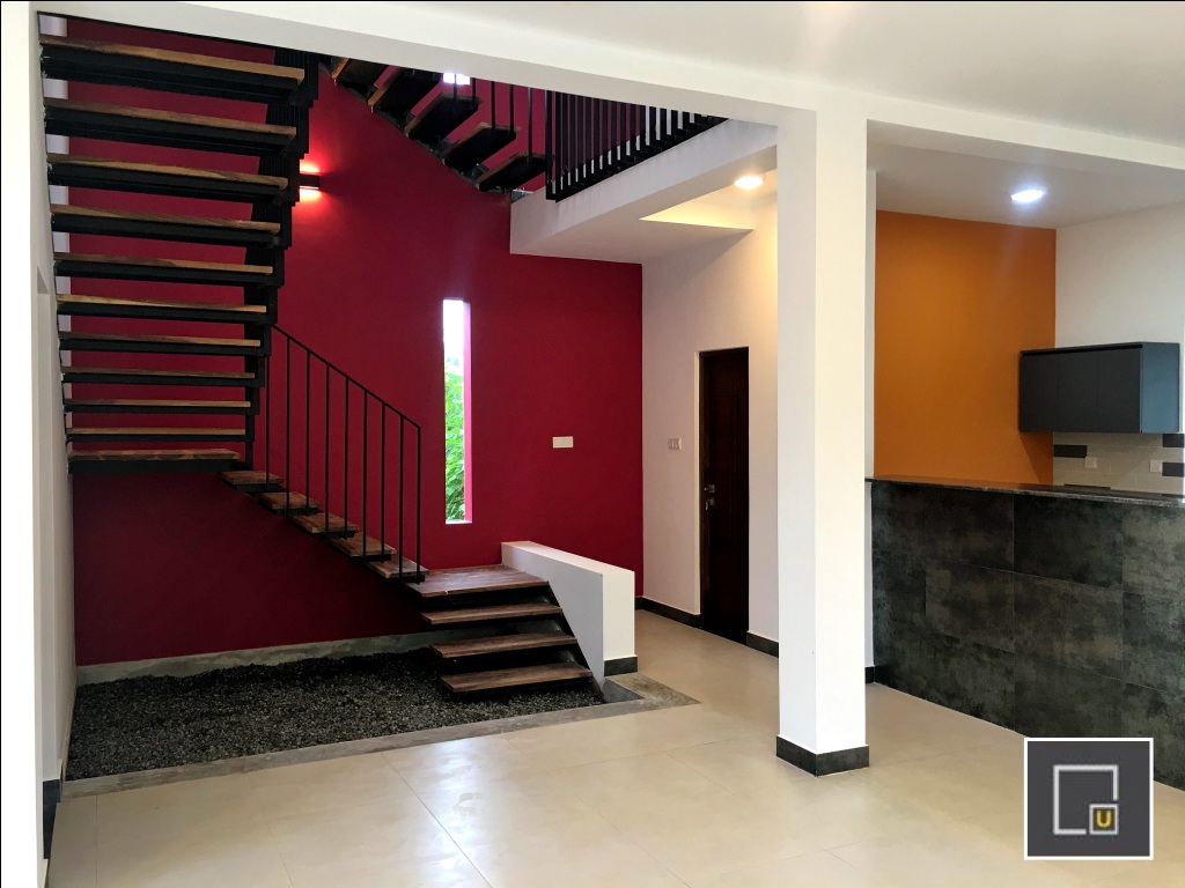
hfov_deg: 61.7
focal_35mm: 29
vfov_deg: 48.2
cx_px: 592
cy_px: 444
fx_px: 993
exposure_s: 1/17
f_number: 2.2
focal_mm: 4.15
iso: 40
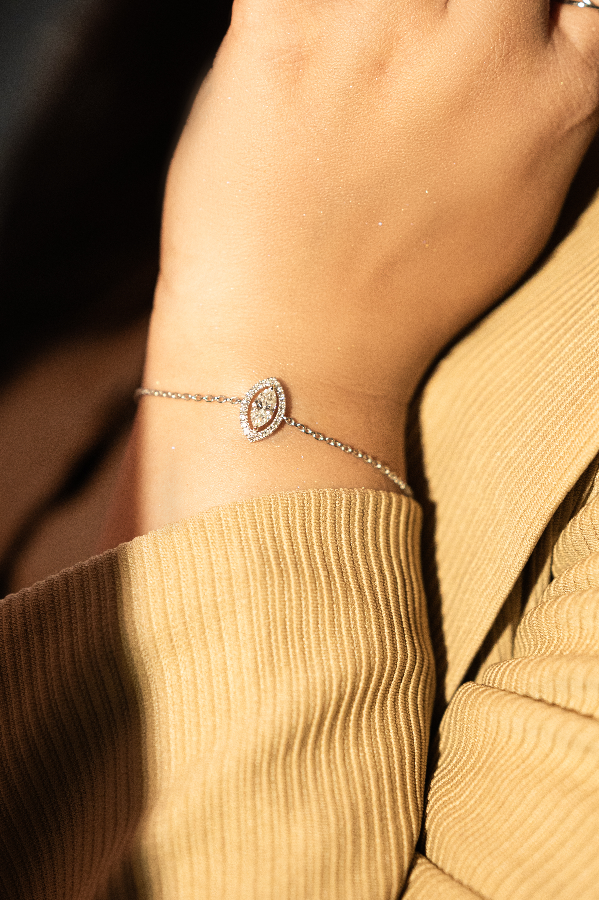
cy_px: 348
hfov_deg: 9.6
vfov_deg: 14.3
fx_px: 3574
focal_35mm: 143
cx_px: 409
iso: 2000
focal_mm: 85
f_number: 2.5
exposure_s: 1/200
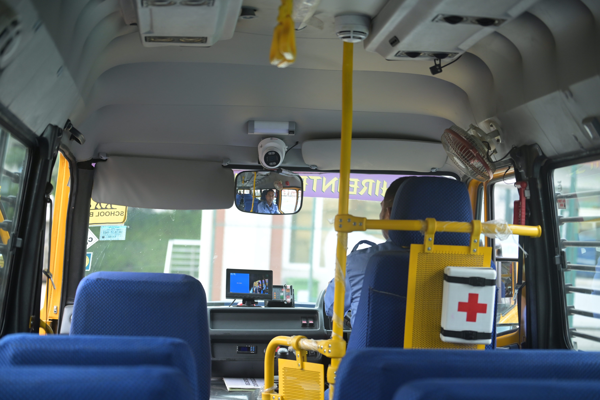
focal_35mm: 70
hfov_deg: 28.8
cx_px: 300
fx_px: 1167
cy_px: 200
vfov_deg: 19.5
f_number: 2.8
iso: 1250
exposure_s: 1/640
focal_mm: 70
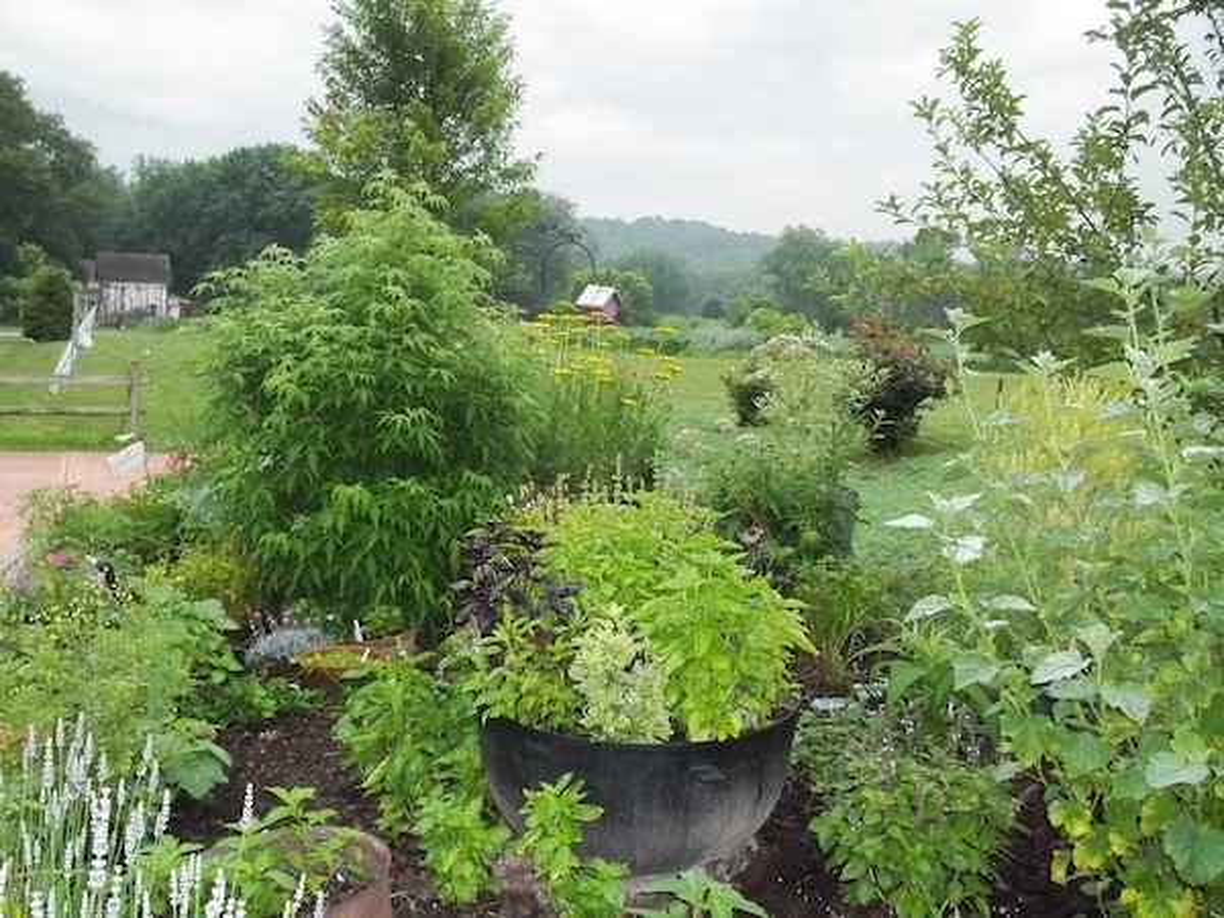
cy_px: 459
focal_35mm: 33
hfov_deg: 55.4
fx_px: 1167
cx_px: 612
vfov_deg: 42.9
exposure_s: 1/80
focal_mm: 5.9
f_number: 3.3
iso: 320
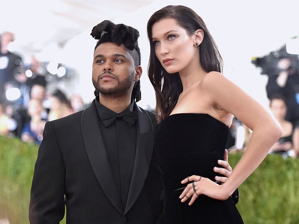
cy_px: 113
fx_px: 924
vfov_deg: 13.8
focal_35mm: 107
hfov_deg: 18.4
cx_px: 138
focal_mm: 98
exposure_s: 1/1000
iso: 3200
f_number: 2.8
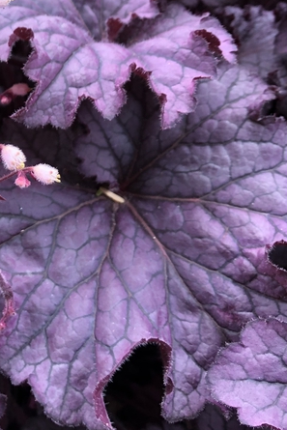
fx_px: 801
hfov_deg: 19.0
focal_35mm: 67
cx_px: -74
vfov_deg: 29.5
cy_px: 101
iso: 25
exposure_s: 1/120
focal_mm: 3.99
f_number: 1.8
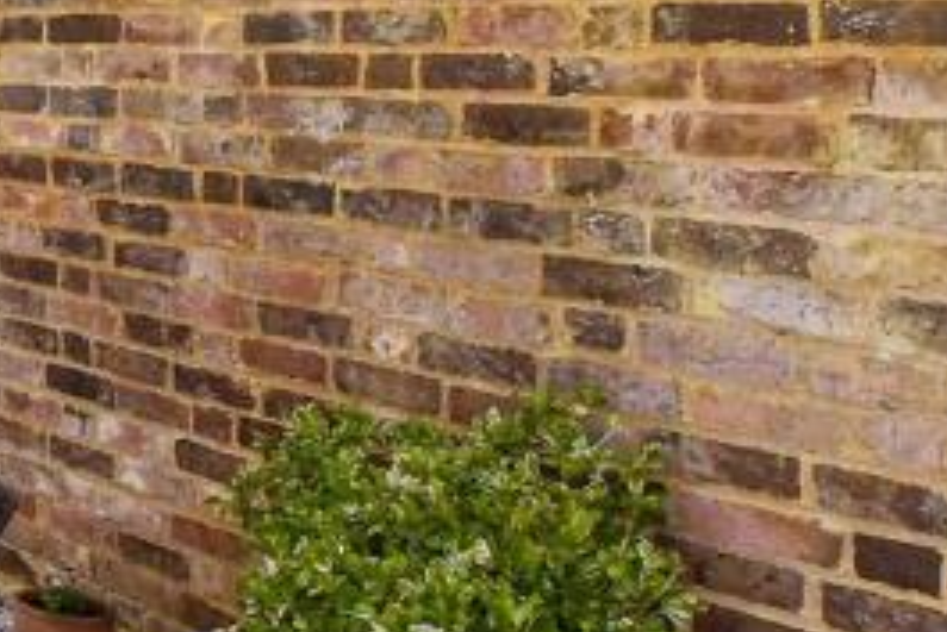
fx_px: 1526
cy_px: 12
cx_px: -768
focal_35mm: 58
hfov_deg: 21.6
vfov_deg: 22.6
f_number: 8
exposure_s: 1/200
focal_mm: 10
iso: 250
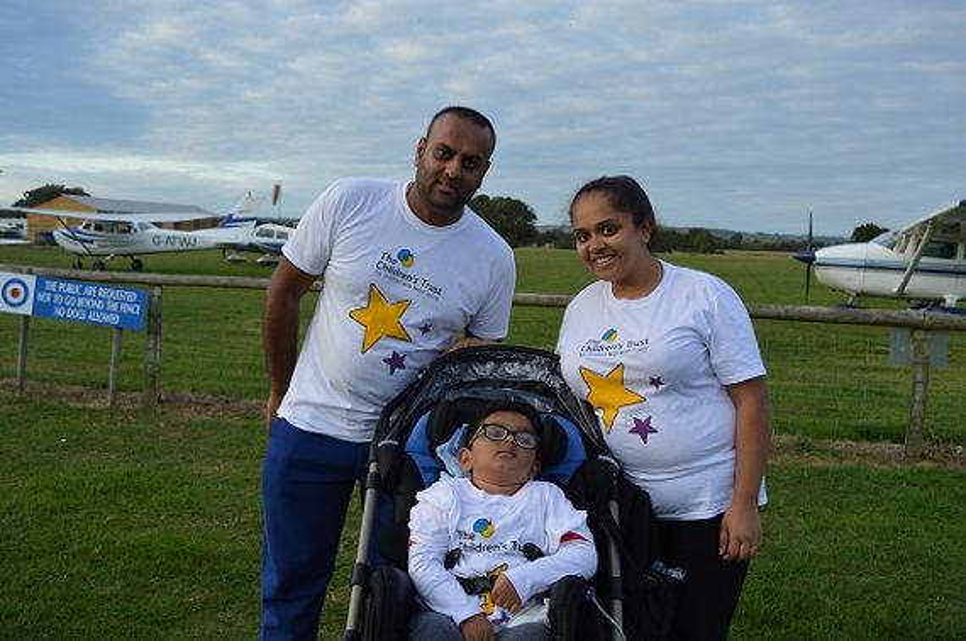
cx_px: 483
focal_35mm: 36
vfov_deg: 36.7
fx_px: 964
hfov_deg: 53.2
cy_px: 320
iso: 100
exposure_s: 1/160
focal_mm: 24
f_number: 6.3
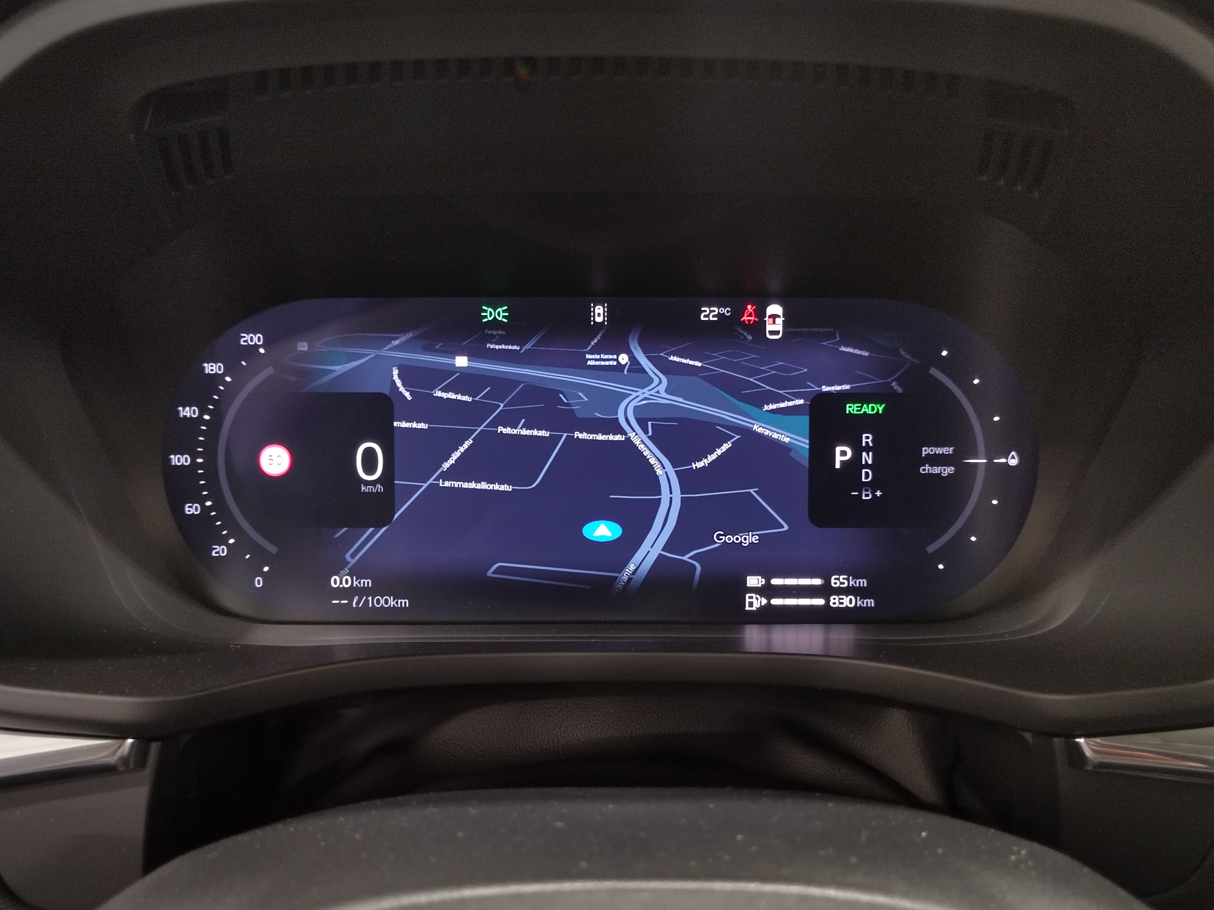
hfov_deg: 60.0
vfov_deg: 46.8
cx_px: 607
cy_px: 455
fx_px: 1052
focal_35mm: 30
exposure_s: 1/33.3
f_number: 1.9
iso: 3425
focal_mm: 5.52
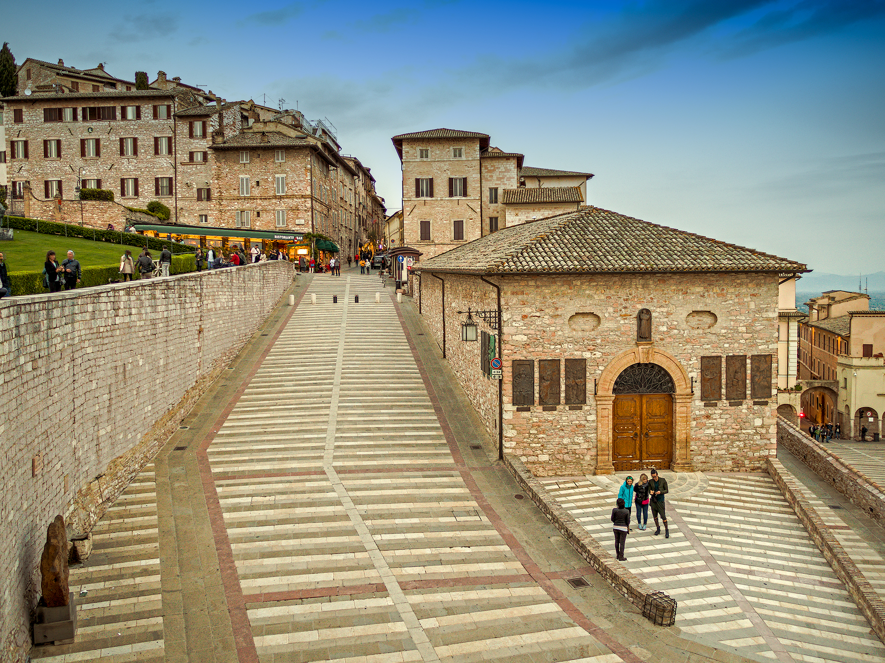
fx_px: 767
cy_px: 332
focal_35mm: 30
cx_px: 442
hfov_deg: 60.0
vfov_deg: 46.8
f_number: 2
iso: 400
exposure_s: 1/25
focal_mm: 15
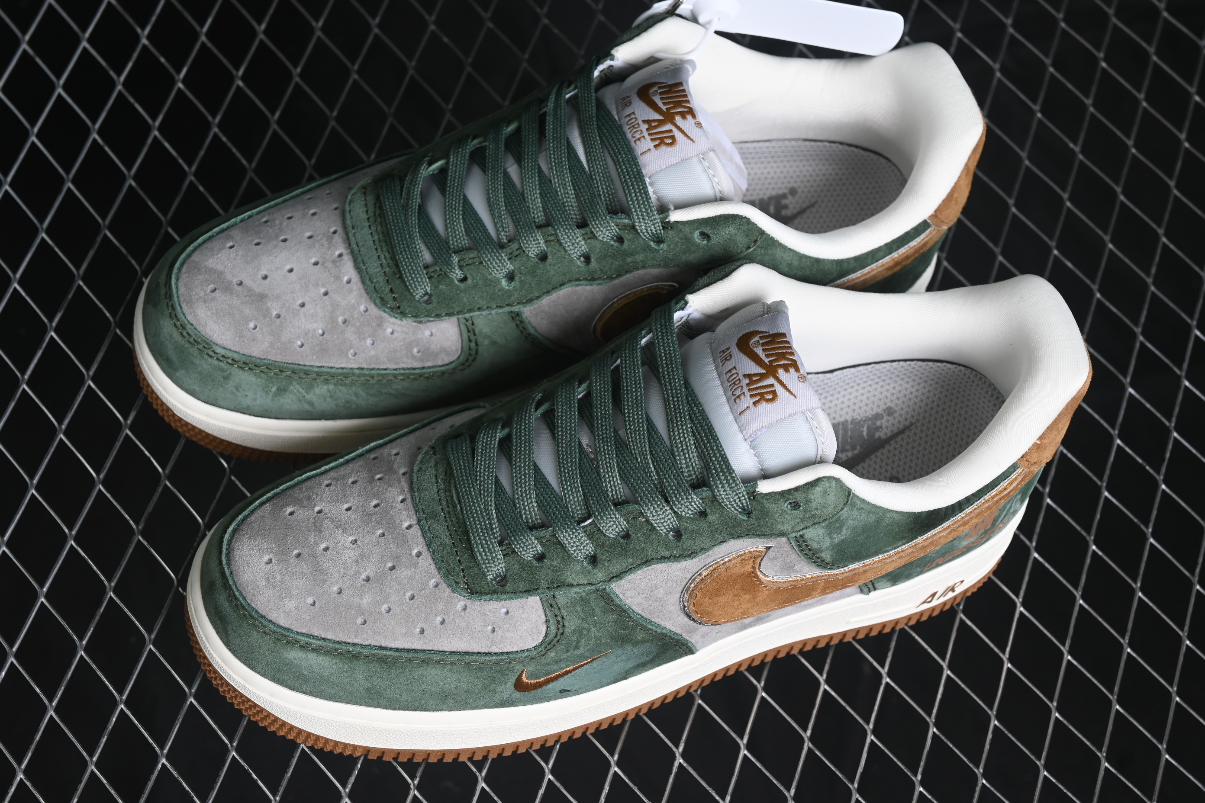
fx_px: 2510
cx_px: 602
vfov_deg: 18.2
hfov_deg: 27.0
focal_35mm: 75
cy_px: 402
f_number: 6.3
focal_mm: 50
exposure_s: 1/60
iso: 160
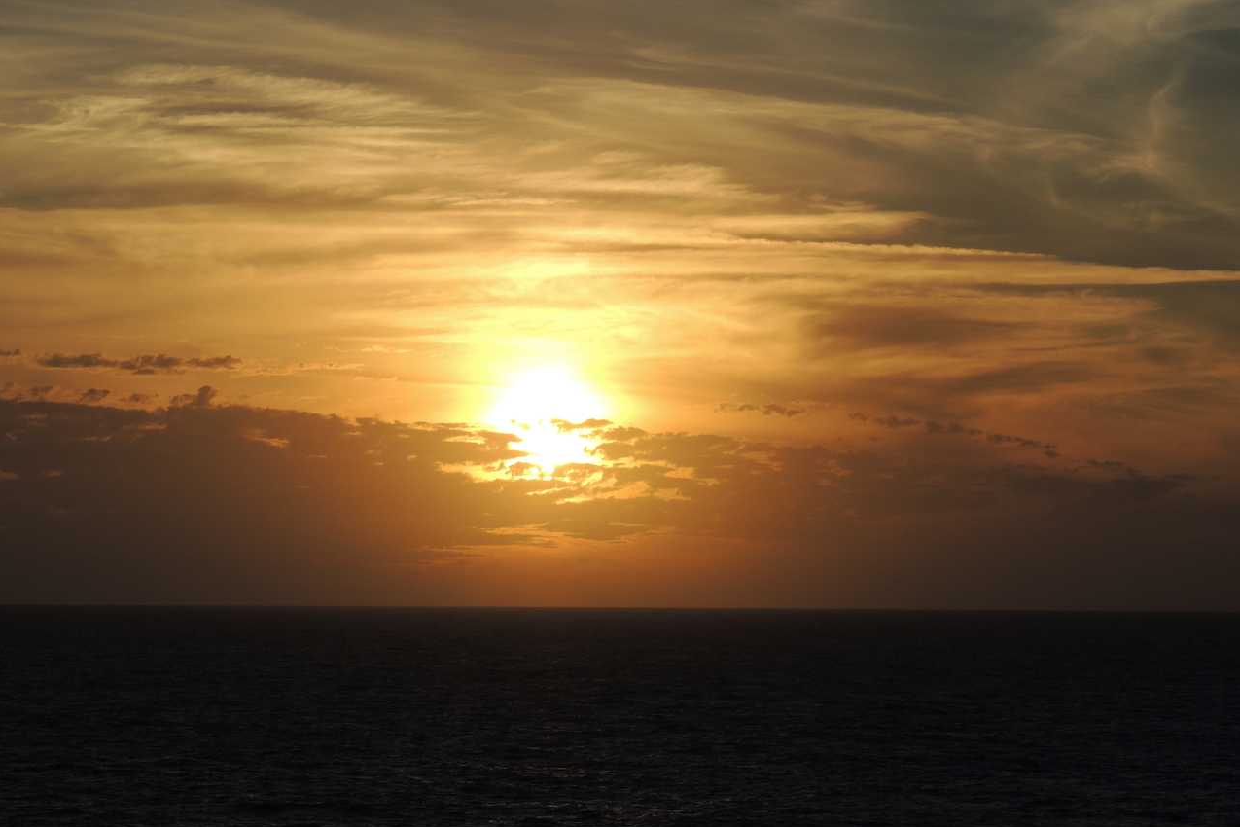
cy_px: 373
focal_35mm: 141
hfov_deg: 14.6
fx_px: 4856
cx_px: 620
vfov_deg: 9.7
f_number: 5.4
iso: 100
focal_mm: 24
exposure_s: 1/1250
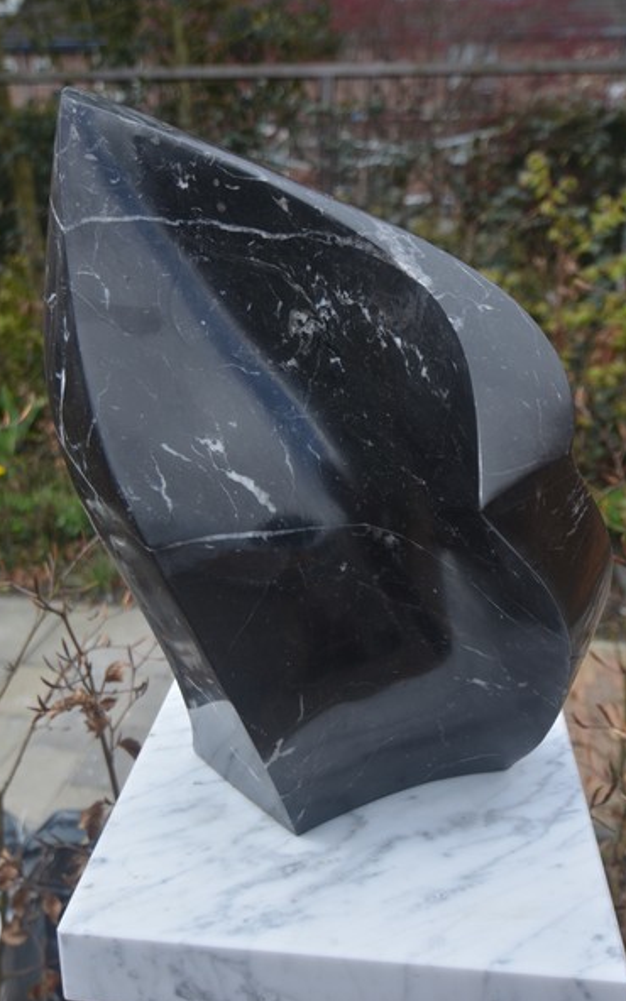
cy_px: 499
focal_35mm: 34
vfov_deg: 56.7
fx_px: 928
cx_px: 309
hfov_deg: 37.3
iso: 200
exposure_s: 1/1250
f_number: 4
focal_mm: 22
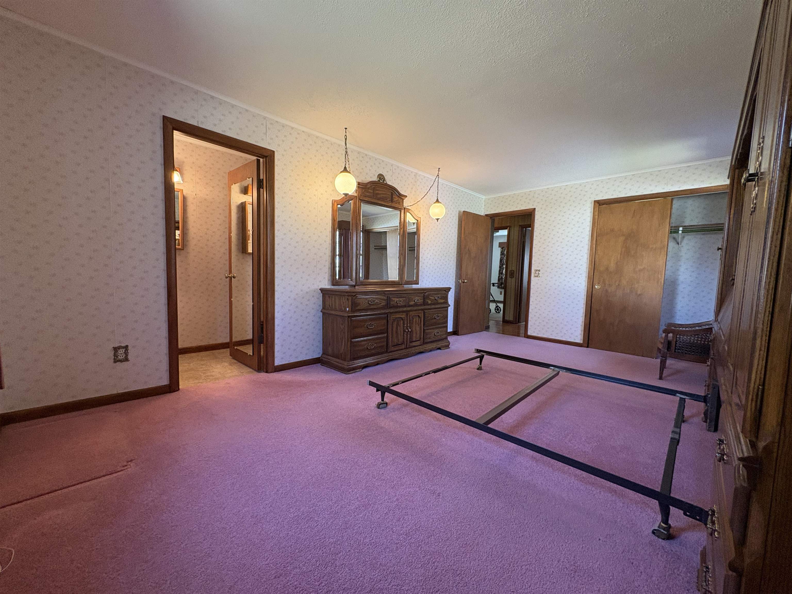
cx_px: 396
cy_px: 297
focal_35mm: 14
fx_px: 320
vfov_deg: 85.7
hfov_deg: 102.1
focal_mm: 2.22
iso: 320
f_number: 2.2
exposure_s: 1/60
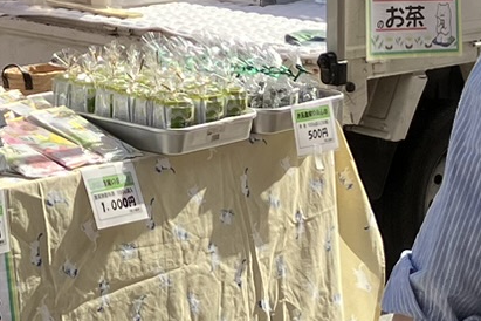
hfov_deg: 13.5
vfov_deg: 9.2
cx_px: -178
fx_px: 1937
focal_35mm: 145
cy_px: -180
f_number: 1.8
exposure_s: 1/934
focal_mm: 3.99
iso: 32
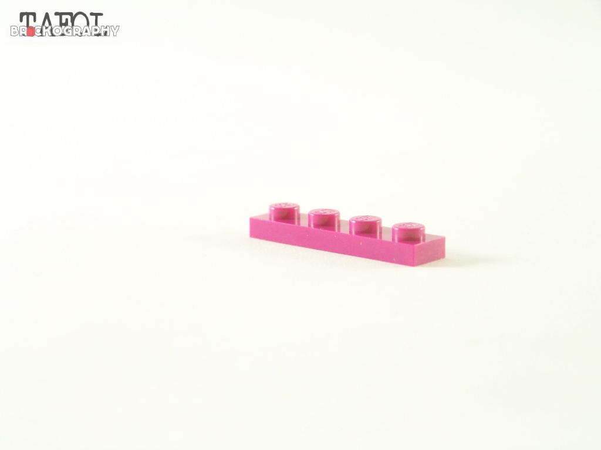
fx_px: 1632
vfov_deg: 15.7
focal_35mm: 94
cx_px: 300
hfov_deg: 20.9
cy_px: 225
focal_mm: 15.6
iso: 200
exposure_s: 1/30
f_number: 3.2
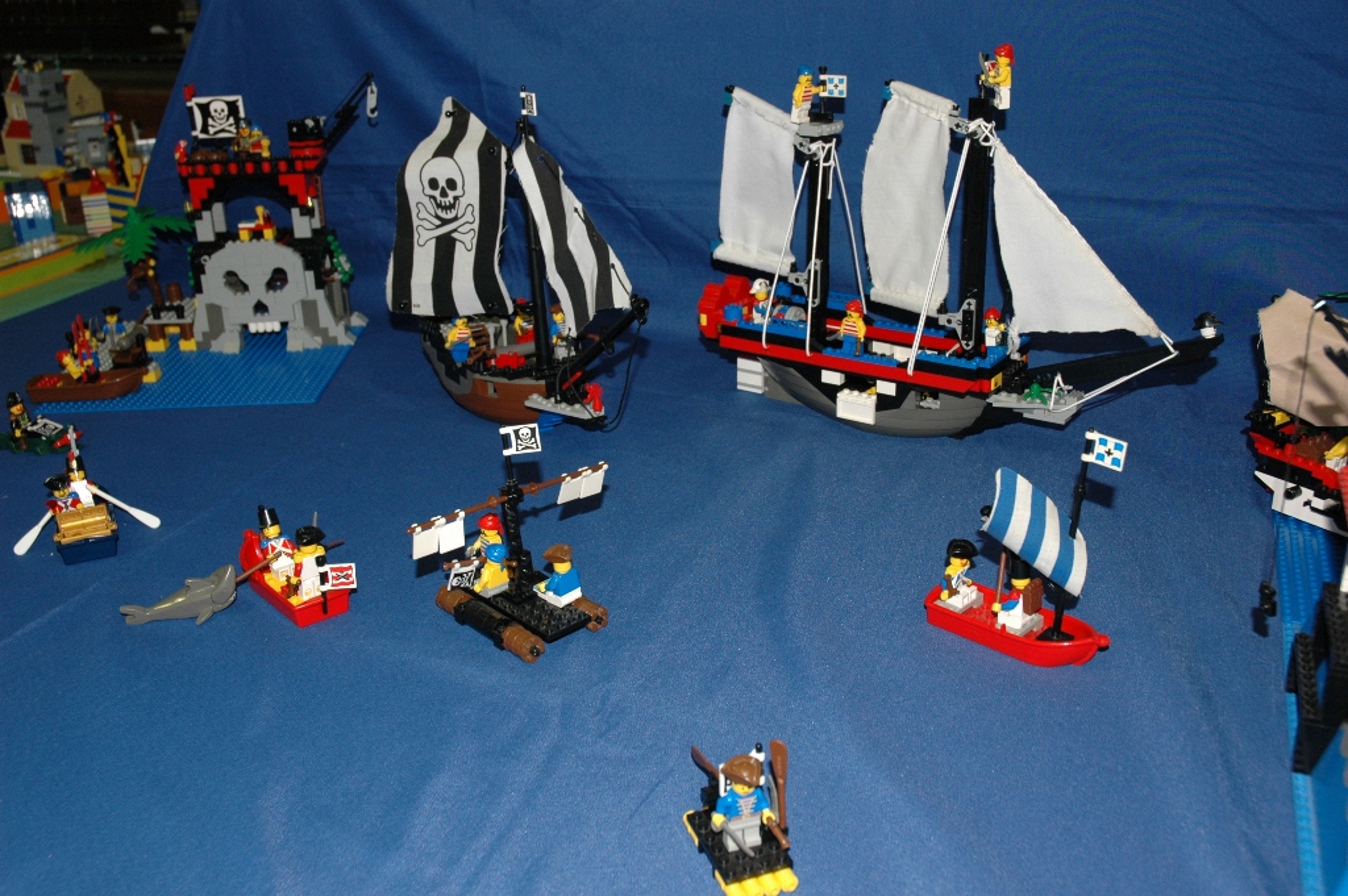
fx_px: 1403
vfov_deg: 35.4
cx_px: 674
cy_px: 448
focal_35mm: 38
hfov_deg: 51.3
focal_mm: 25
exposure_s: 1/30
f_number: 6.3
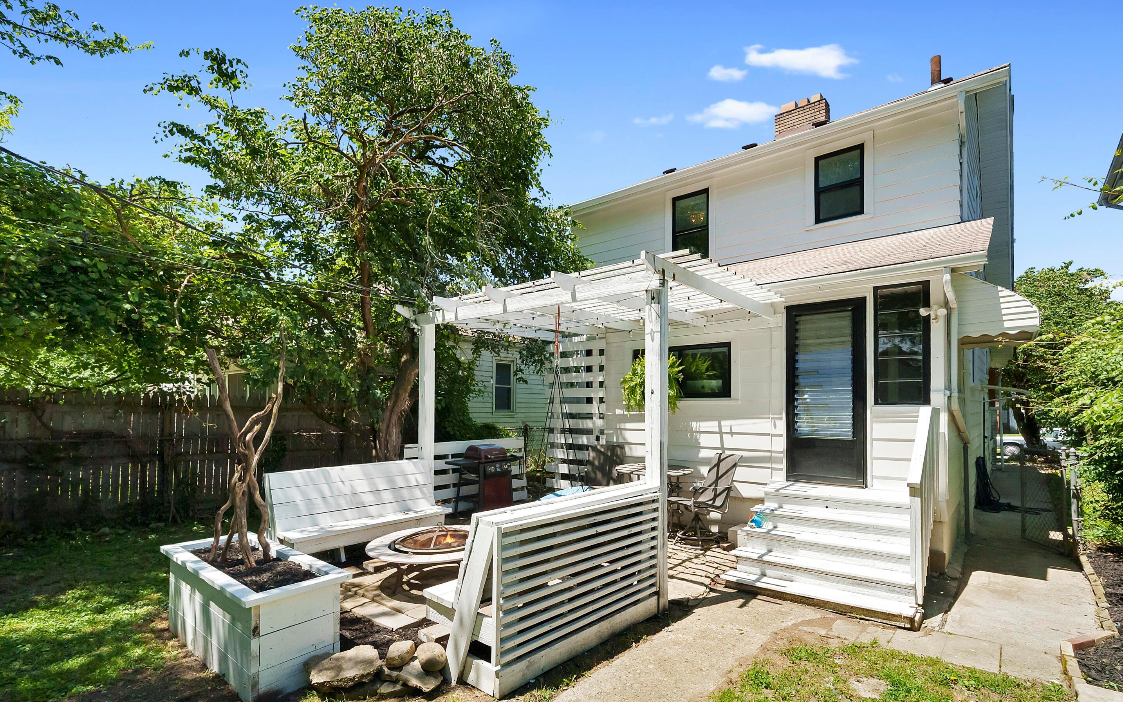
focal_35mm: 16
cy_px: 332
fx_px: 490
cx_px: 568
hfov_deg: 97.8
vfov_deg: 71.2
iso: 800
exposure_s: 1/1600
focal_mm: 15
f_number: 9
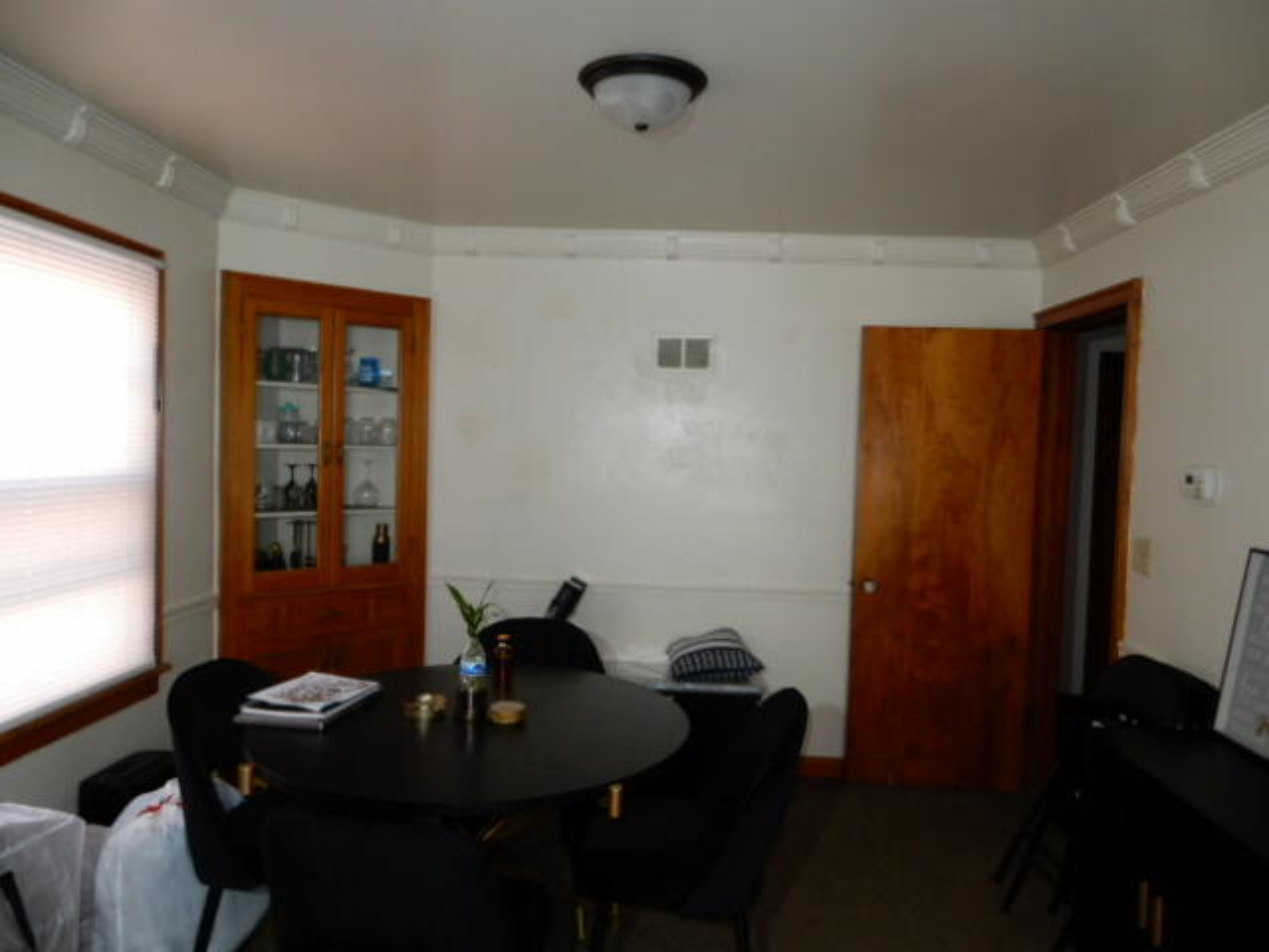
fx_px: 880
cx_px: 634
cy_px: 476
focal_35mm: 24
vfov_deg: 56.8
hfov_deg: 71.6
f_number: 4.5
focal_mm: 4.3
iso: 200
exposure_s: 1/30
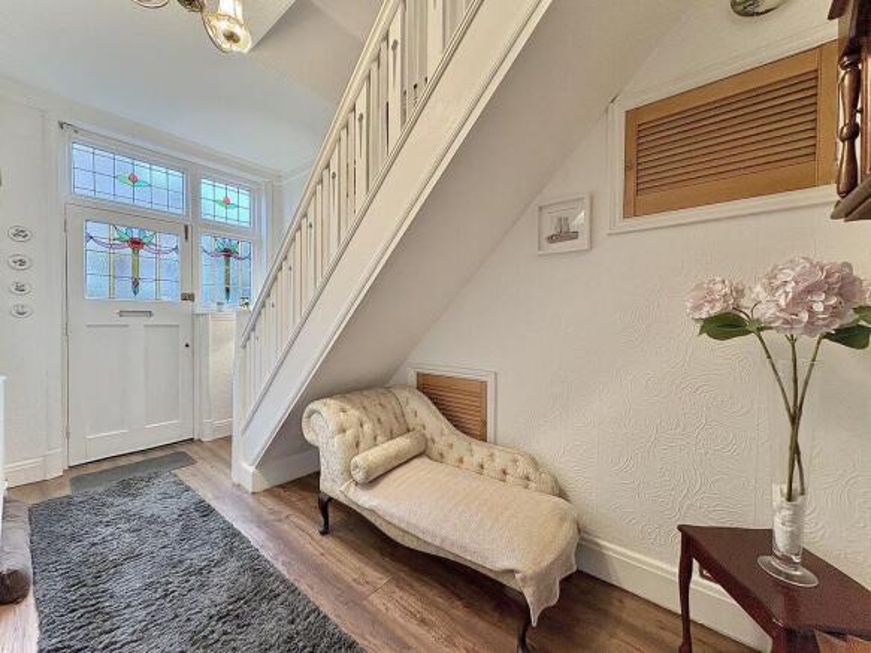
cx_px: 436
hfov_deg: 102.1
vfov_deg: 85.7
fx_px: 352
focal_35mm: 14
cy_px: 326
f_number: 2.2
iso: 250
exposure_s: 1/50
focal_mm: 2.22
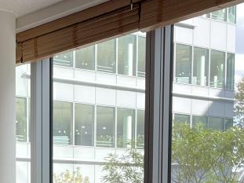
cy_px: 292
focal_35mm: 107
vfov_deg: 12.9
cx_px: 13
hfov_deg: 18.0
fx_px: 754
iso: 32
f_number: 1.6
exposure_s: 1/208
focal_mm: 4.2
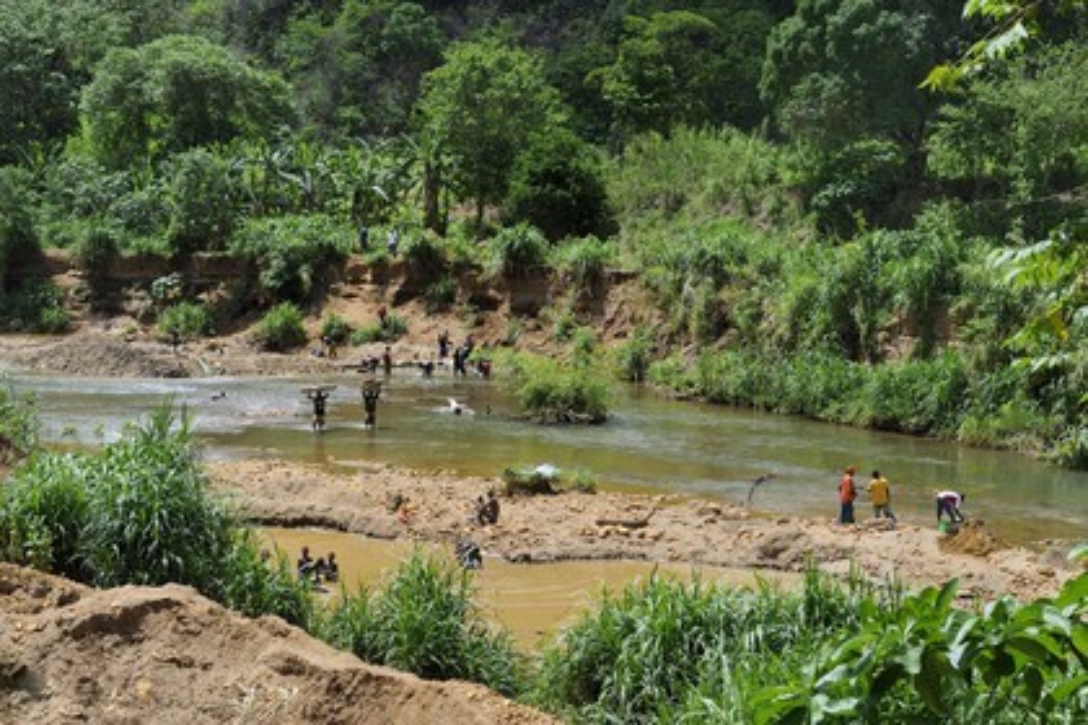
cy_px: 362
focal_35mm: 75
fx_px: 2266
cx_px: 544
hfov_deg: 27.0
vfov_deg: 18.2
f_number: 11
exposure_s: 1/400
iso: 400
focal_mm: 75
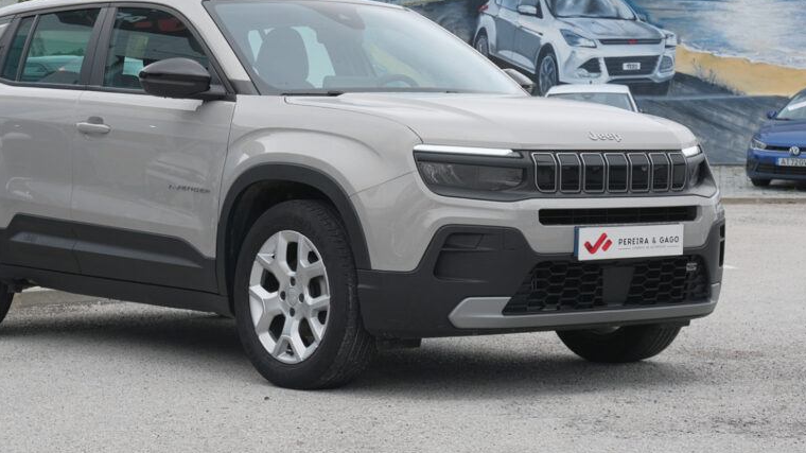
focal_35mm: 96
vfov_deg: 12.6
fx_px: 2051
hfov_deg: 22.2
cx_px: 302
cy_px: 181
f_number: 9
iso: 160
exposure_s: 1/60
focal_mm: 45
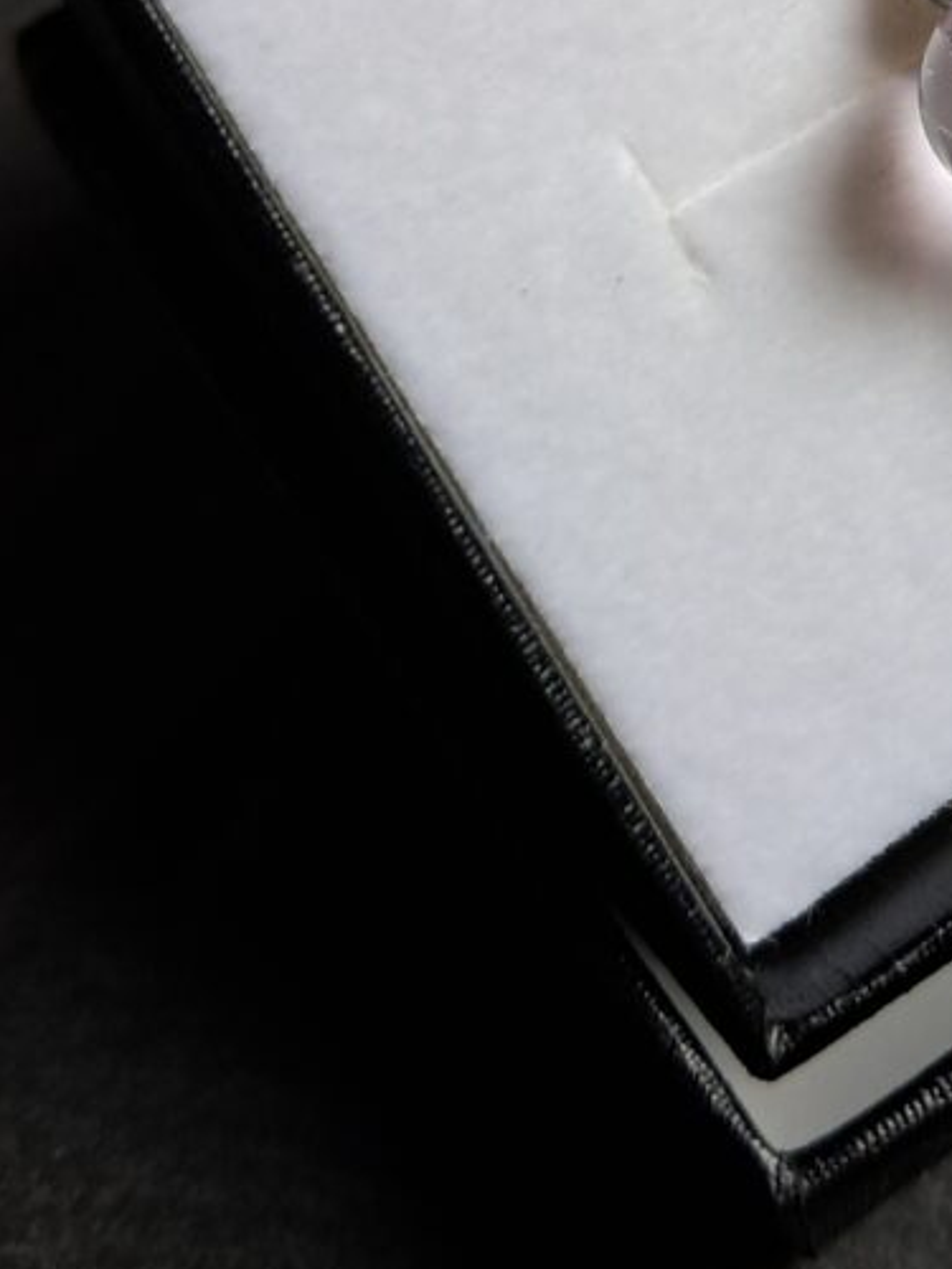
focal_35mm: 64
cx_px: 939
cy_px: 231
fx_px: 2347
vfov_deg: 29.5
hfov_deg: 22.1
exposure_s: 1/50
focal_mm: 4
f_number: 1.8
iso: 320
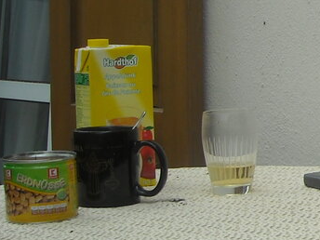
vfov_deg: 12.0
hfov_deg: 14.7
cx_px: 515
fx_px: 1128
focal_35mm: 122
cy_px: 2
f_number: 2.8
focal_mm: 5.7
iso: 64
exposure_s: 1/80
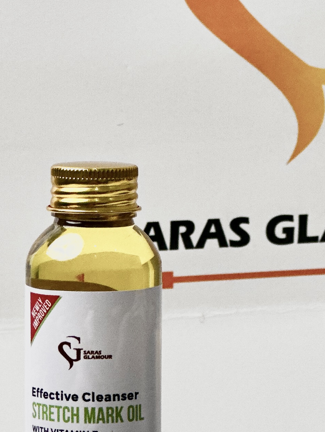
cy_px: 323
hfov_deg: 6.0
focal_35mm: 246
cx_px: 155
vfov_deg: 8.0
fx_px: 3078
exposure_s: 1/99
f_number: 2.8
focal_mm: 9
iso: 80
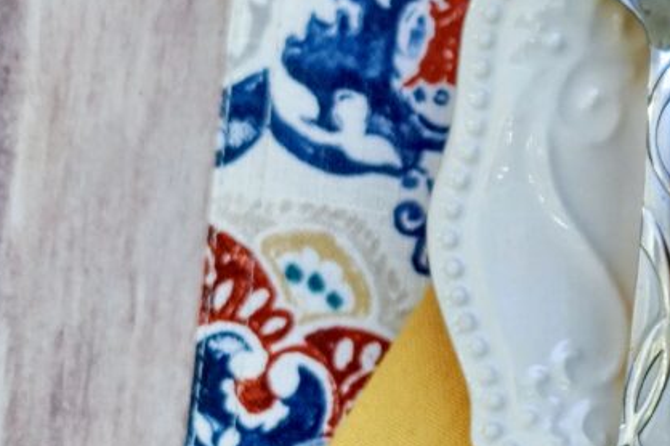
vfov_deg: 7.4
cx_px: 1209
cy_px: 95
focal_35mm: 184
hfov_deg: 10.5
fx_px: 3422
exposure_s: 1/160
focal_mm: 50
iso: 1600
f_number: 2.5
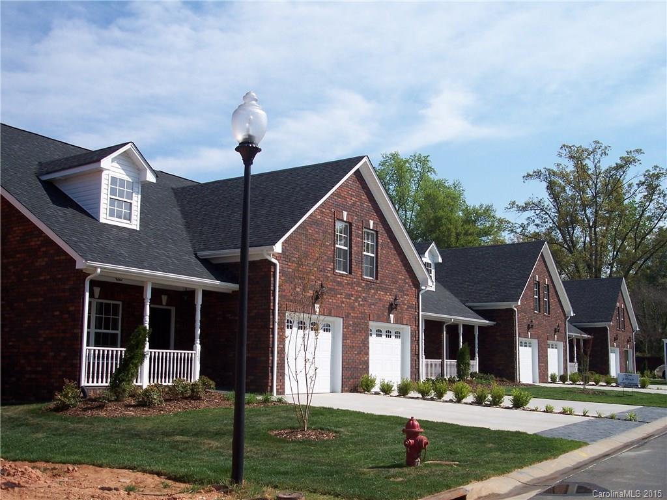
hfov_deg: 47.9
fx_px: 751
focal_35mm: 39
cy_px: 250
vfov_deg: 36.8
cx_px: 334
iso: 100
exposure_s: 1/1000
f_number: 4
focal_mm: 8
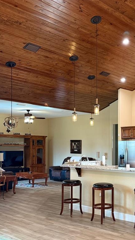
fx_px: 261
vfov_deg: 49.0
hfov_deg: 28.0
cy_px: 148
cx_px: 120
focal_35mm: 41
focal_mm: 6.76
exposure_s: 1/60
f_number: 1.78
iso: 320
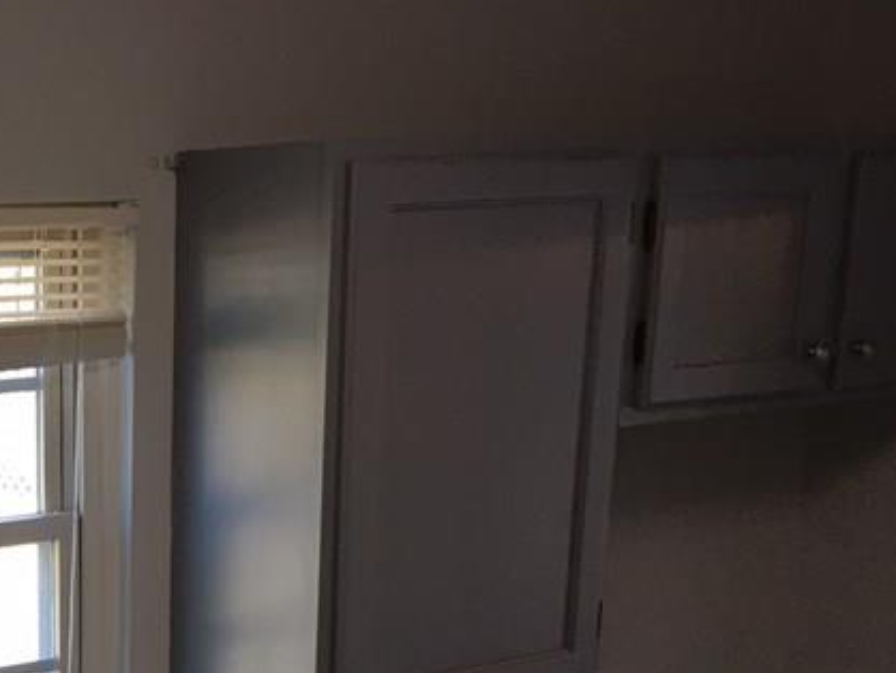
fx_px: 1839
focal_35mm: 71
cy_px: 802
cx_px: -66
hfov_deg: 25.6
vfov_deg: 19.6
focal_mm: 4.15
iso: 32
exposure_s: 1/40
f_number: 2.2
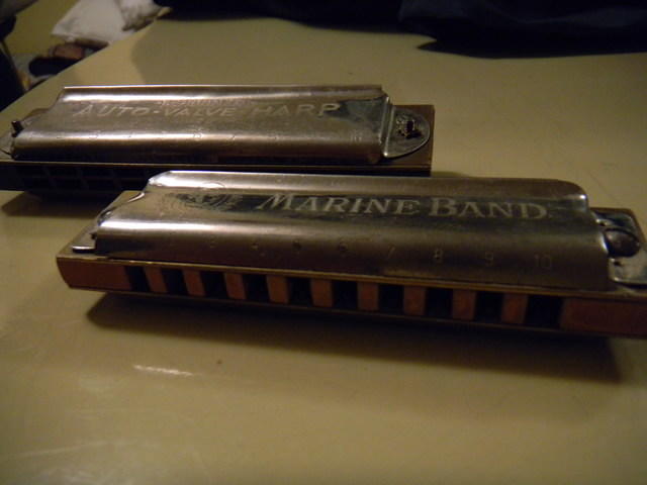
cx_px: 324
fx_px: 542
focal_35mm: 29
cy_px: 242
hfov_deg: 61.7
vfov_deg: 48.2
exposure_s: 1/28
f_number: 3.9
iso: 400
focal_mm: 5.3
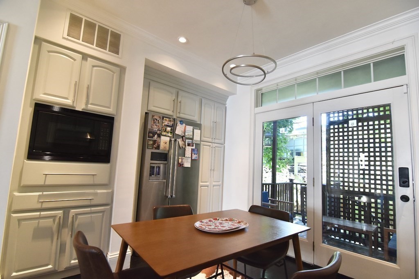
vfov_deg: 72.1
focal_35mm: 16
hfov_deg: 95.0
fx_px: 192
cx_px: 210
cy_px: 140
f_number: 5
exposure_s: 1/100
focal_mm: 11
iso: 800
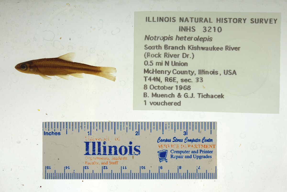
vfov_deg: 22.6
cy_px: 96
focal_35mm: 60
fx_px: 478
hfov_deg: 33.4
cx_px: 144
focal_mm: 60
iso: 100
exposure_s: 1/200
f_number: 10
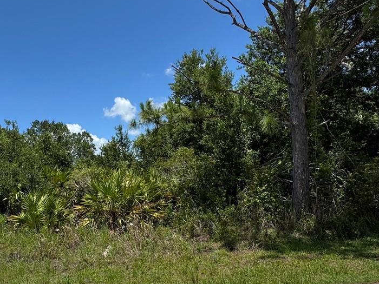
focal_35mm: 32
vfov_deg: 43.6
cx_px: 112
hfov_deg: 55.0
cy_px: 187
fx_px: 350
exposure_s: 1/1672
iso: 50
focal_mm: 2.22
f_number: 2.2
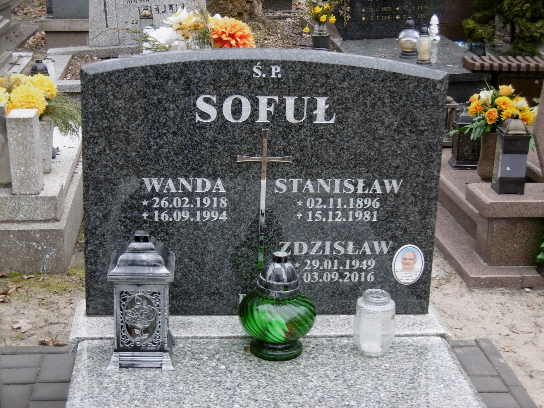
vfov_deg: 21.6
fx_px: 1069
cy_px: 204
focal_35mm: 68
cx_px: 272
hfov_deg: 28.6
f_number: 4.4
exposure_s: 1/60
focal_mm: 12.1
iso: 100
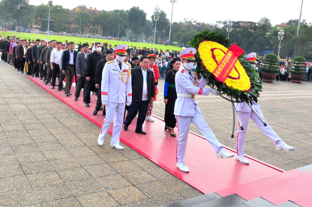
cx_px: 154
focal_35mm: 33
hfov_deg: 57.3
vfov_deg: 39.7
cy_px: 81
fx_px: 286
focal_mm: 18
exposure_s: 1/400
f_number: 11
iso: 320
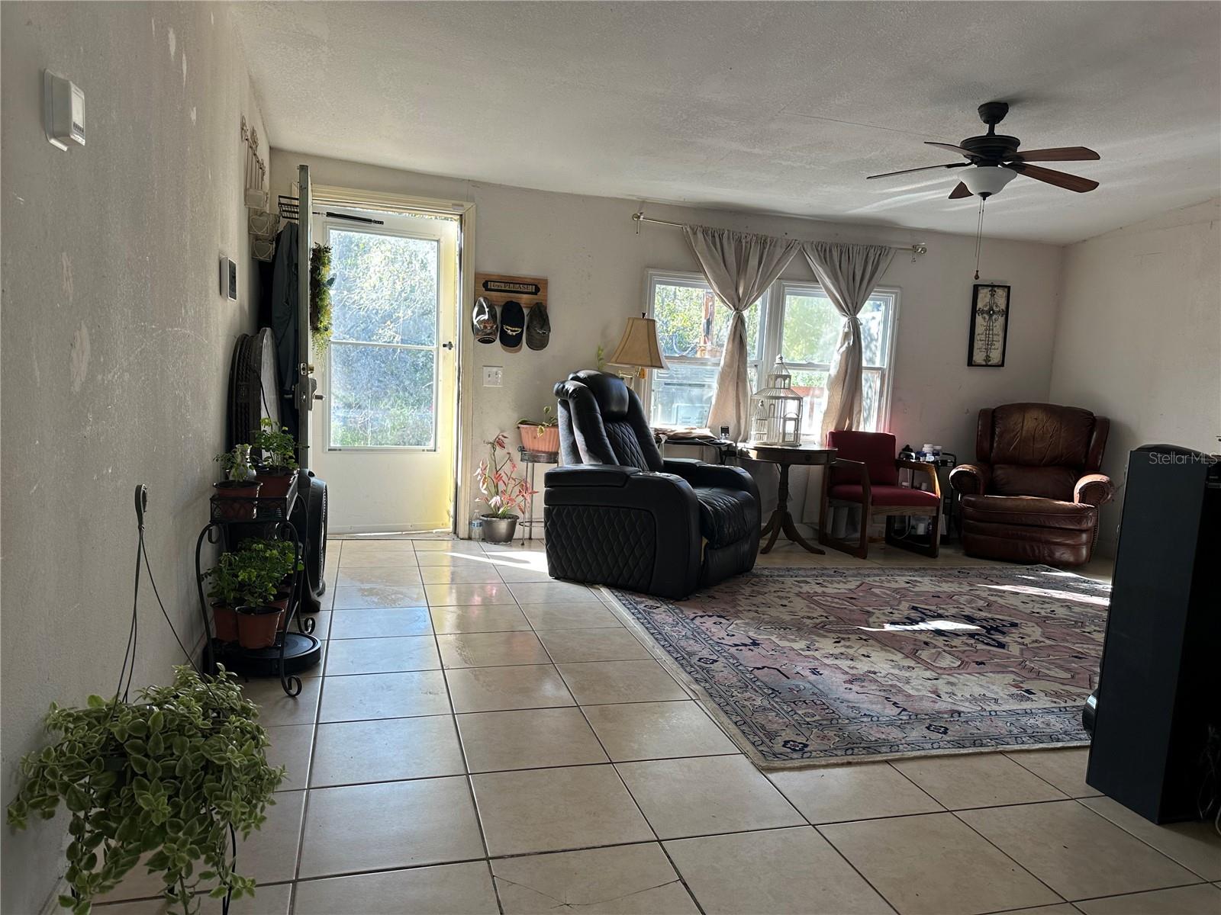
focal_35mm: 24
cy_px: 458
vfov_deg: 56.8
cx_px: 610
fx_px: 847
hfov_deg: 71.6
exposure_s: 1/120
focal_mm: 6.86
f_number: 1.78
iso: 100
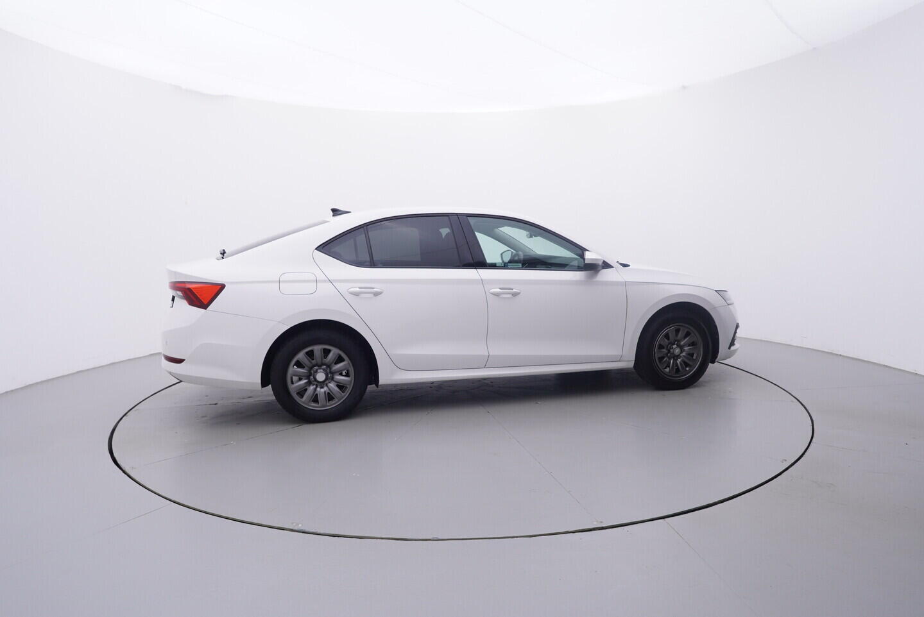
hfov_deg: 77.3
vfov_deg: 56.2
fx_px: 578
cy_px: 308
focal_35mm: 22
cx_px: 462
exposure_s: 1/80
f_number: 5
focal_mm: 15
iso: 200
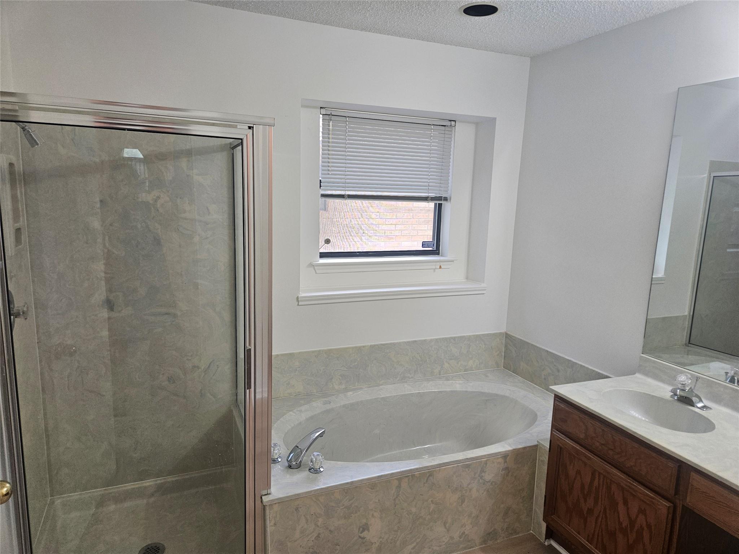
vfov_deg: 58.9
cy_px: 277
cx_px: 370
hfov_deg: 73.9
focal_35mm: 23
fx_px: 491
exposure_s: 1/120
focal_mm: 5.4
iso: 100
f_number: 1.8
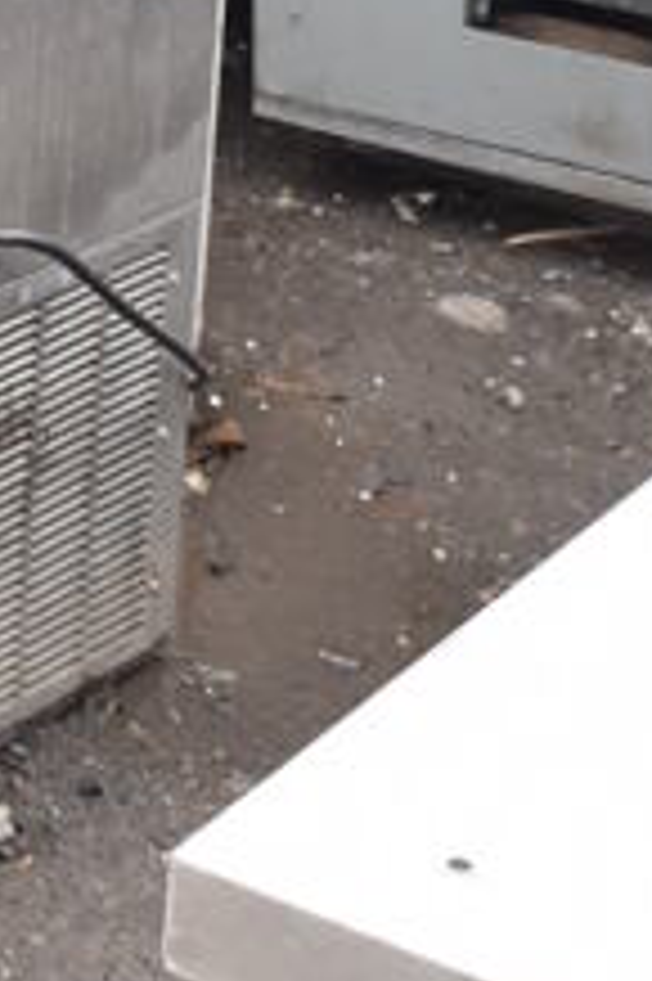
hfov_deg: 8.6
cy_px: -164
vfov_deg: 13.3
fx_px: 4108
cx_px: -683
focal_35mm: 151
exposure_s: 1/200
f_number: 6.3
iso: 200
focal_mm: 24
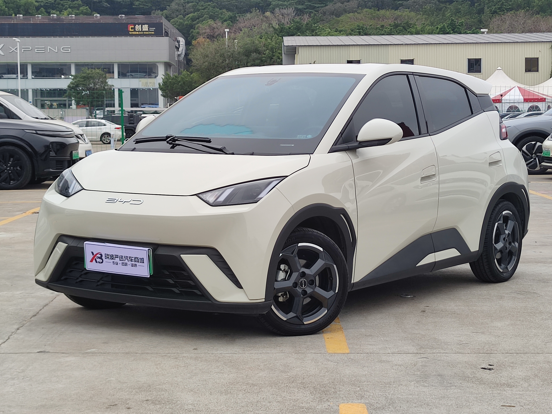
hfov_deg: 26.7
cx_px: 276
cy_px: 207
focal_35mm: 73
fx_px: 1164
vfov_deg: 20.2
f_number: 1.69
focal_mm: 6.72
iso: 50
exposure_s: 1/778
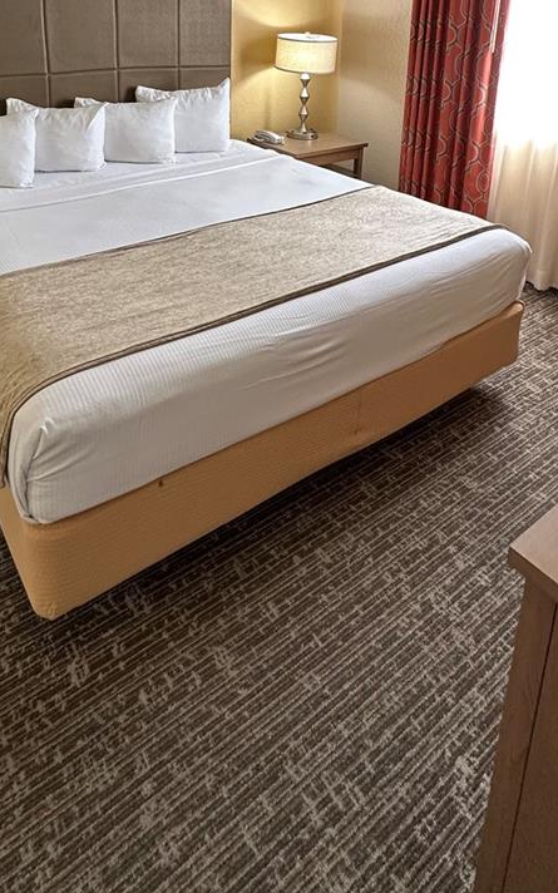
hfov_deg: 49.1
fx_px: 608
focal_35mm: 25
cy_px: 151
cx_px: 241
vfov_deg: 64.6
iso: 200
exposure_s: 1/60
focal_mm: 2.22
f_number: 2.2
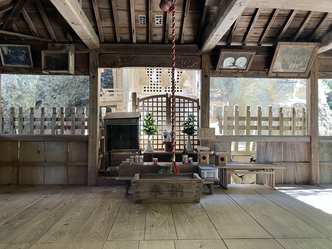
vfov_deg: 49.7
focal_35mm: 28
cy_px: 124
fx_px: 269
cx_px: 166
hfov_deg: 63.4
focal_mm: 3.99
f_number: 1.8
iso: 80
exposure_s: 1/64
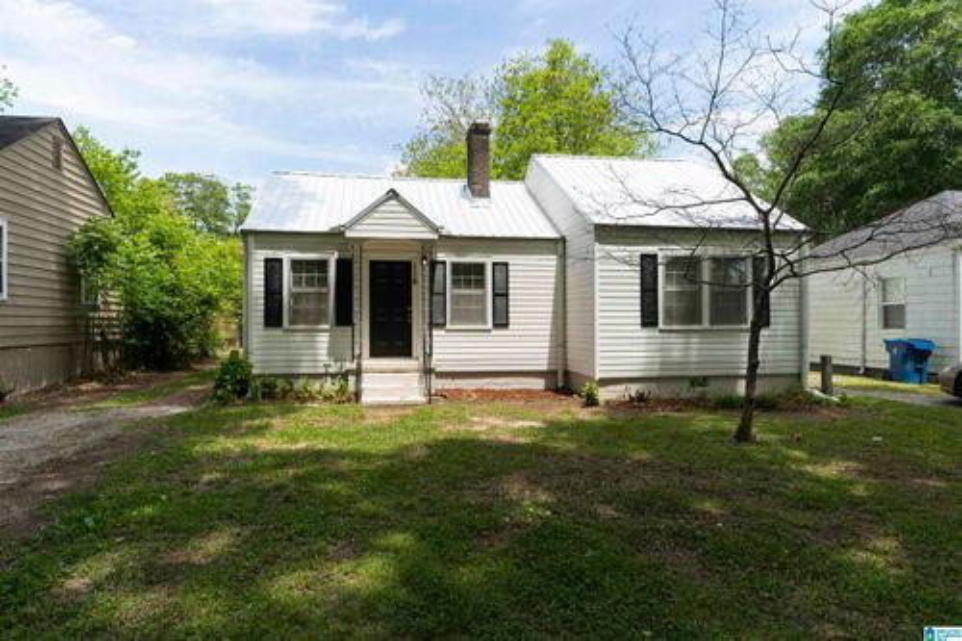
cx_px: 481
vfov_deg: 59.5
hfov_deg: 81.2
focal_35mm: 21
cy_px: 320
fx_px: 561
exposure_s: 1/160
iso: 125
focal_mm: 21
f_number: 8
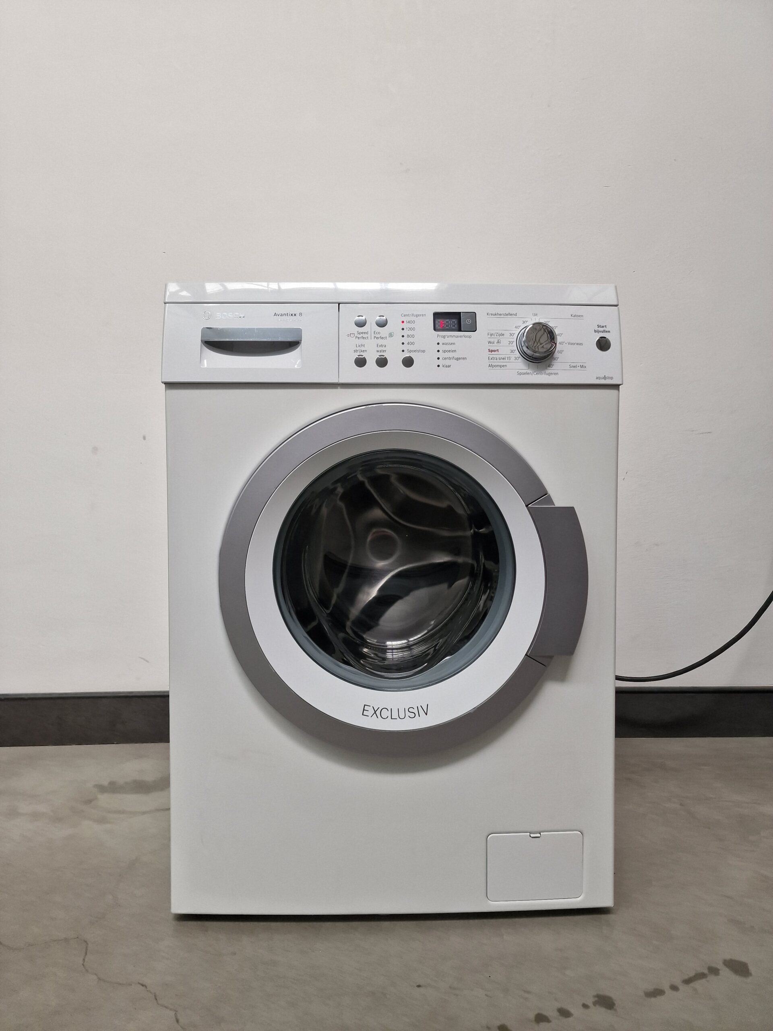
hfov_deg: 58.9
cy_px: 516
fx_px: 685
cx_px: 386
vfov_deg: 73.9
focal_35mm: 23
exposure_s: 1/180
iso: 50
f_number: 1.8
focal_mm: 6.4
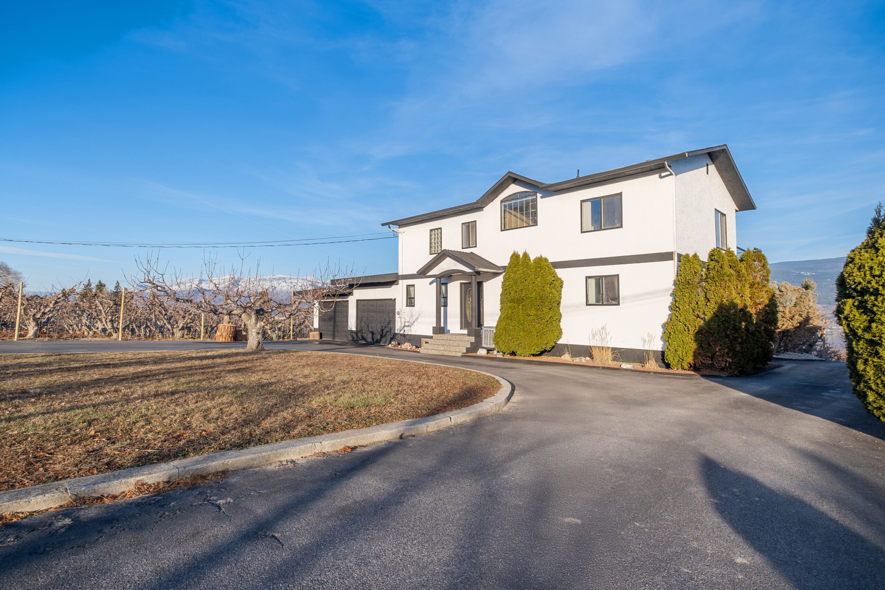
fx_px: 418
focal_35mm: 17
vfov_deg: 70.4
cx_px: 442
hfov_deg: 93.3
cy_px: 295
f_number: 5.6
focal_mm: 11
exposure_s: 1/240
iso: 160
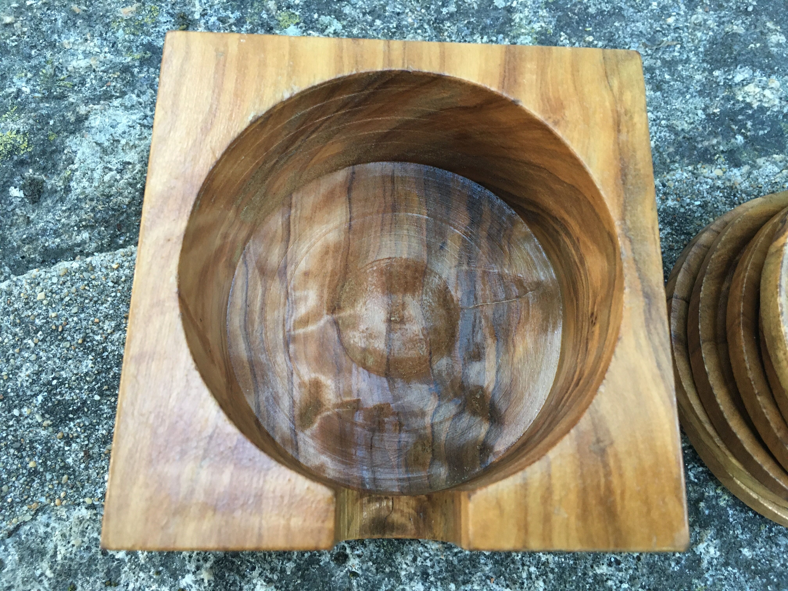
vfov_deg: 48.2
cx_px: 394
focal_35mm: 29
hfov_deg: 61.7
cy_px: 296
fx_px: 660
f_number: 2.2
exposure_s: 1/33
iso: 200
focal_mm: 4.15
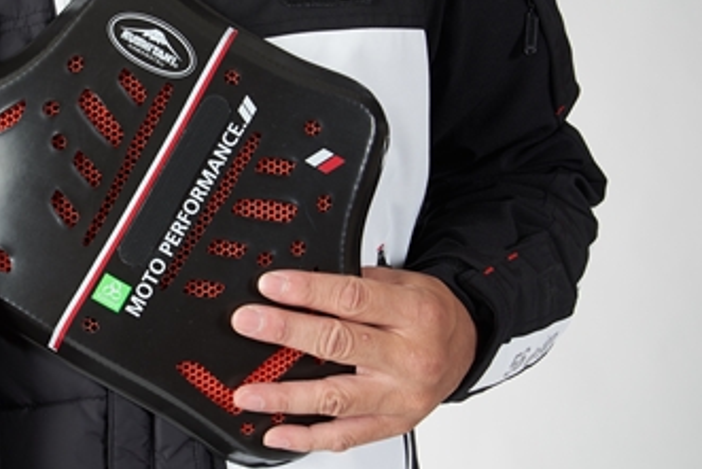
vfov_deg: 23.4
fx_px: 1131
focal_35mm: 58
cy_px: 199
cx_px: 140
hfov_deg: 33.5
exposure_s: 1/125
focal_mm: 32
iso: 200
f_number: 9
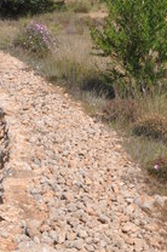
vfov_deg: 25.7
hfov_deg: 16.9
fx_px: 545
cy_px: 185
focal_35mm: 78
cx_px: -18
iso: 200
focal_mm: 18
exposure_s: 1/200
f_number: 14
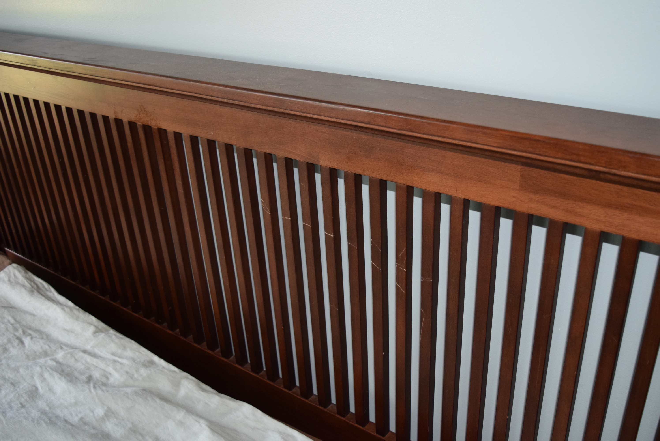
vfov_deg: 38.4
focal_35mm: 34
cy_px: 220
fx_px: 633
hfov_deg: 55.1
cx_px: 330
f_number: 3.8
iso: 1100
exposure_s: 1/60
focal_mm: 23
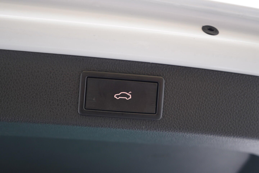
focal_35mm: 36
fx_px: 259
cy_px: 86
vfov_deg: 36.9
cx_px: 130
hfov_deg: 53.1
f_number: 2.8
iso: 200
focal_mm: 24
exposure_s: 1/40
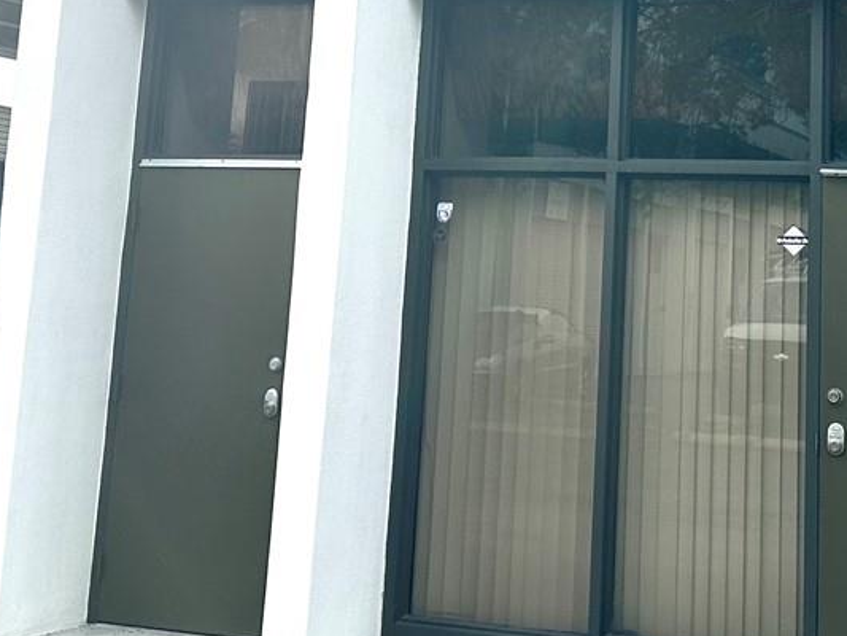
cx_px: 586
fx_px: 1762
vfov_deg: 19.8
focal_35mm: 72
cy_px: -19
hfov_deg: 26.8
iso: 80
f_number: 1.78
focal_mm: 6.86
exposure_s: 1/1845
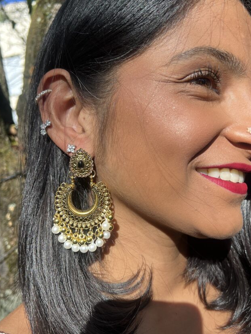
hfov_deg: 44.1
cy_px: 173
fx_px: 309
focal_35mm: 32
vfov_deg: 56.8
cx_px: 136
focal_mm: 5.7
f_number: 1.5
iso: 50
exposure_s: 1/733
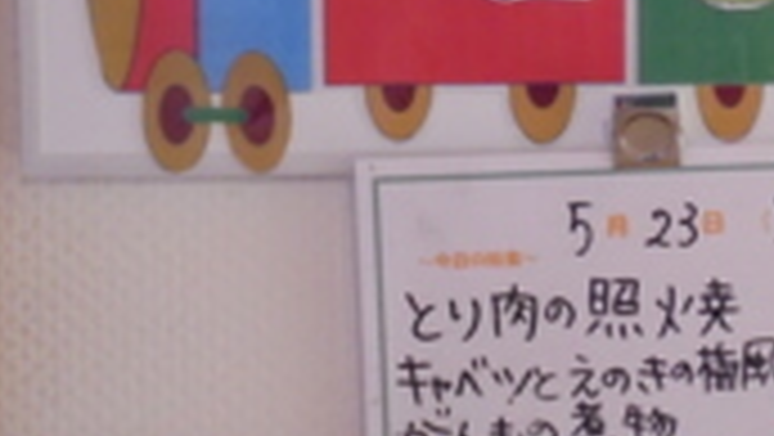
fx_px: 1951
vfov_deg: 12.6
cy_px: -22
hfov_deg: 21.9
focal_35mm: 95
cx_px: 693
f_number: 4.5
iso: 400
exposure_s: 1/20
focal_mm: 7.8
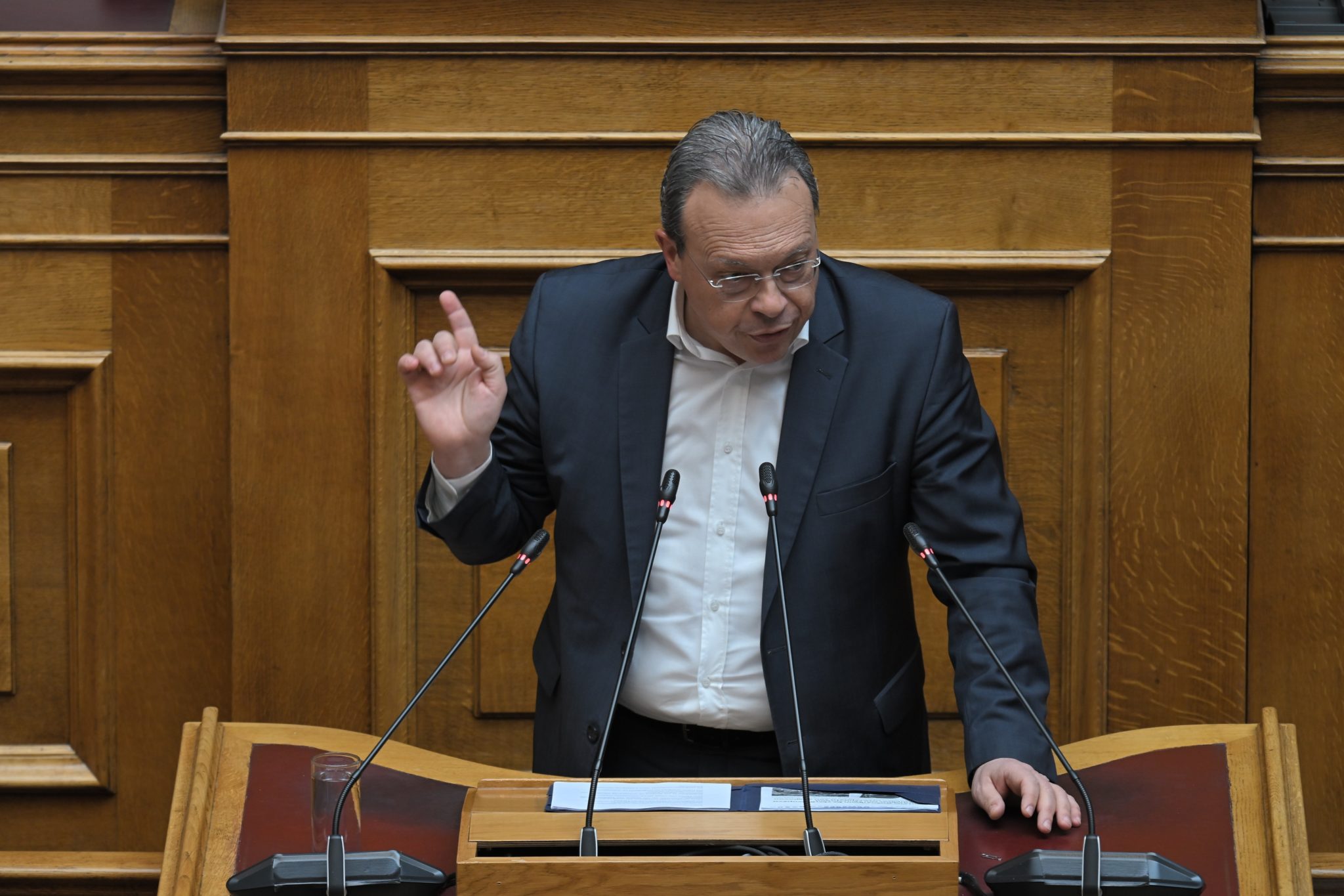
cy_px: 448
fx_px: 13811
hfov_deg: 5.6
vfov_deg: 3.7
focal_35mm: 370
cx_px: 672
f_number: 6
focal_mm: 370
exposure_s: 1/250
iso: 1600
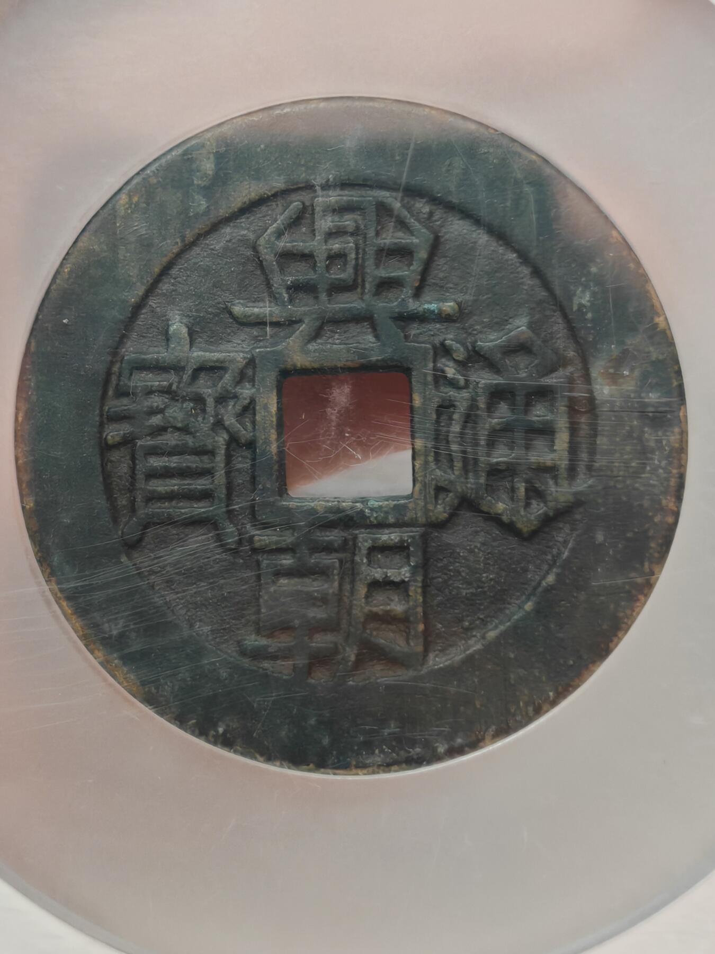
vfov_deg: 20.7
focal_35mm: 95
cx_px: 358
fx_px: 2616
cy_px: 477
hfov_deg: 15.6
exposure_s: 1/100
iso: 200
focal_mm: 7.62
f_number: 1.6
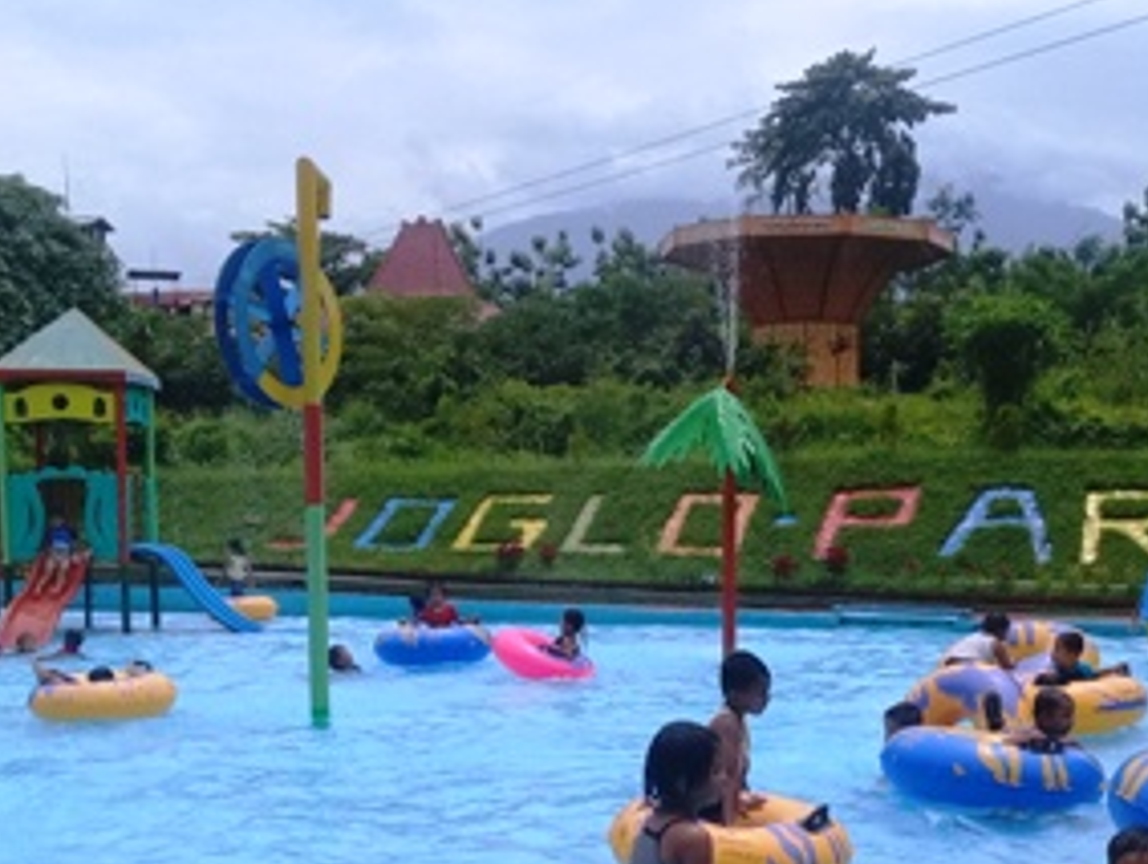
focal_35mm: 49
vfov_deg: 29.3
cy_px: 653
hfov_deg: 38.7
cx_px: 677
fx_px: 1627
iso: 50
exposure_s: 1/2604
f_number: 2.2
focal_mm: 3.3
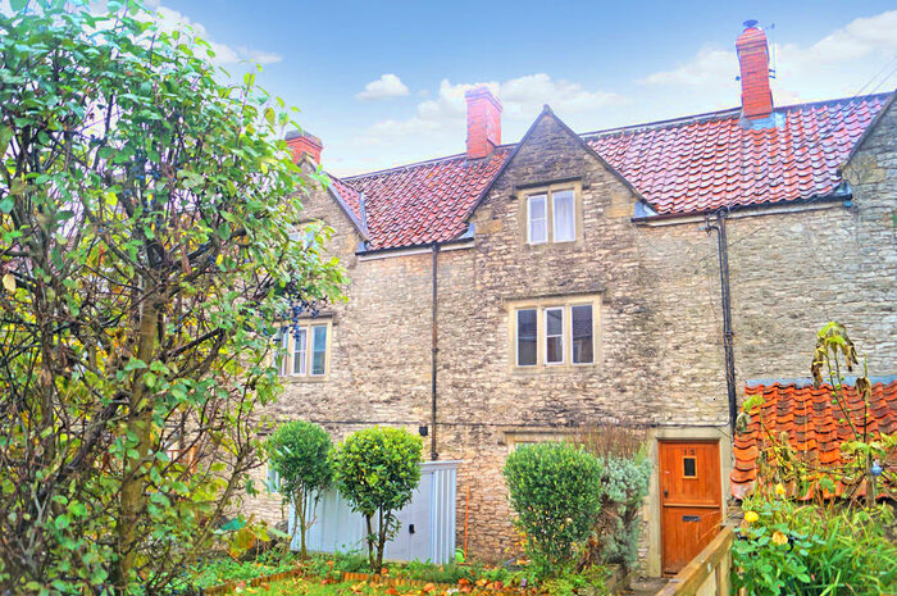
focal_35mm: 27
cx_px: 448
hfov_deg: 67.4
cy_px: 298
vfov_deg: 47.8
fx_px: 672
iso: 125
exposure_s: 1/60
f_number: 4
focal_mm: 18
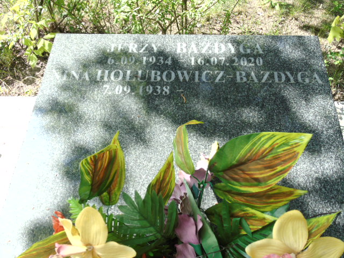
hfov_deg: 46.8
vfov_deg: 36.0
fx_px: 398
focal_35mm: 40
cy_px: 129
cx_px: 172
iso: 80
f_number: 3.9
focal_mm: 7.1
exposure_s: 1/200
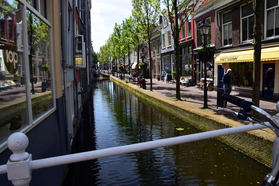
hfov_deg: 67.4
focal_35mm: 27
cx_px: 140
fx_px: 209
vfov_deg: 48.0
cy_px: 93
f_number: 8
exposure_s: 1/60
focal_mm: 18
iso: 125
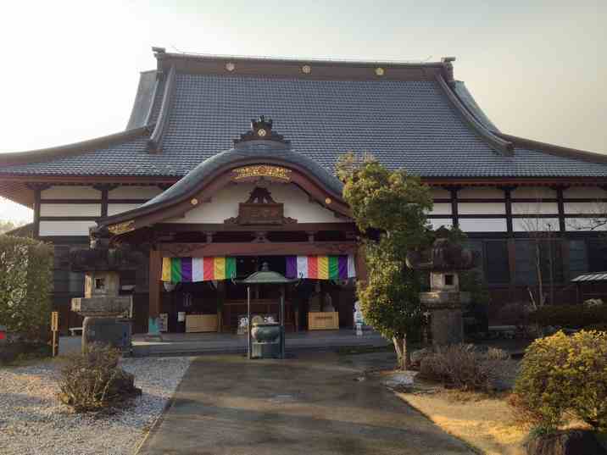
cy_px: 228
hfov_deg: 52.6
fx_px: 614
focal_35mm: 35
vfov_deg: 40.7
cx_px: 304
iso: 50
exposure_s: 1/184
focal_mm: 4.28
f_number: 2.4
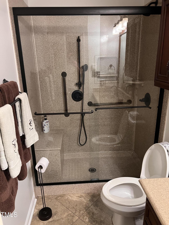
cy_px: 112
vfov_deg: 67.3
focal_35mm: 26
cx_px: 84
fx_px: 169
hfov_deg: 53.1
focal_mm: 5.7
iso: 400
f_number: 1.5
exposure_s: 1/60
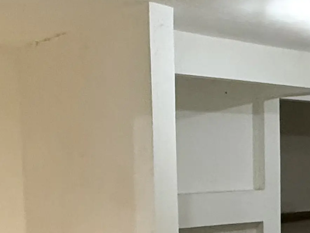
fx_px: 573
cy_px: 191
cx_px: 489
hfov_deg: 23.1
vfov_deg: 22.6
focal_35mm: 64
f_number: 2.2
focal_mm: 2.22
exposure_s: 1/60
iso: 400
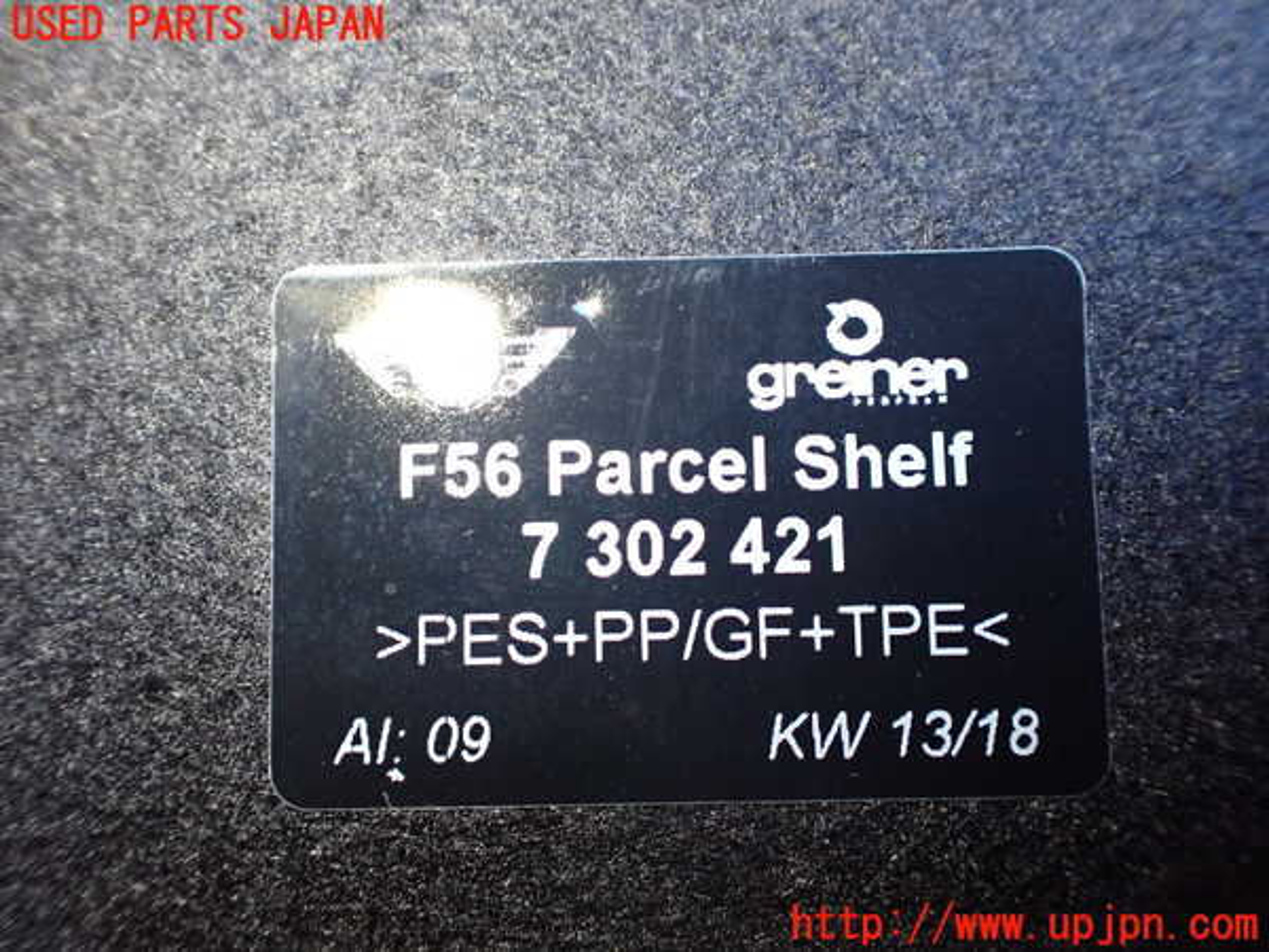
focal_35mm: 30
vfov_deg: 46.8
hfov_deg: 60.0
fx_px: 1100
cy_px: 476
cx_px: 634
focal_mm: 5.4
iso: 640
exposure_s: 1/125
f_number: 2.3
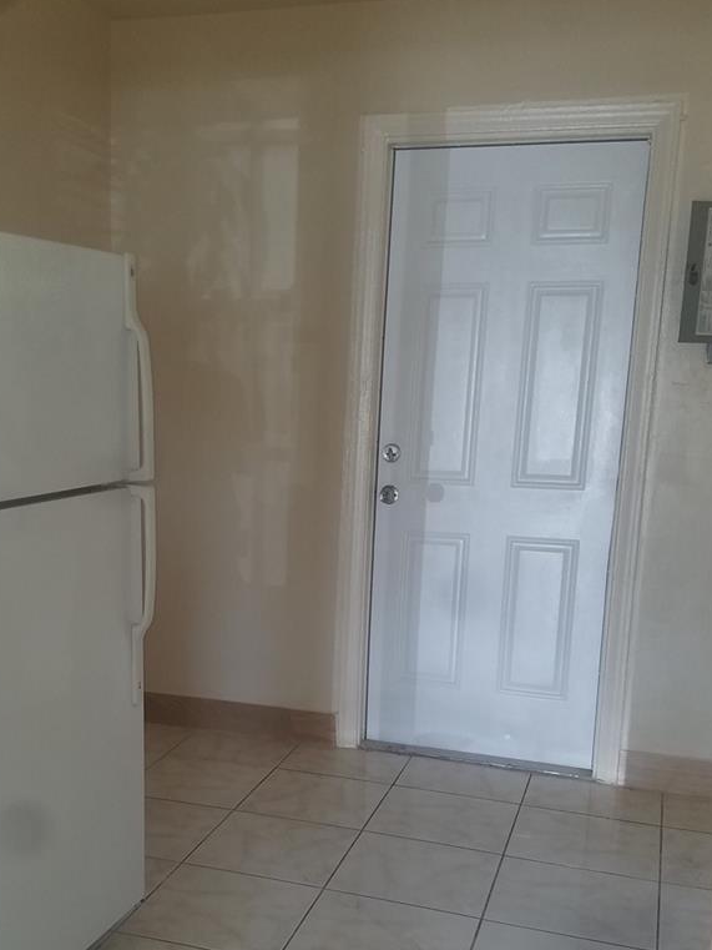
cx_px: 283
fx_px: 1124
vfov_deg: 45.2
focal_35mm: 41
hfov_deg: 35.0
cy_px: 620
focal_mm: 4.2
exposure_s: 1/60
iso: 80
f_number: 1.7
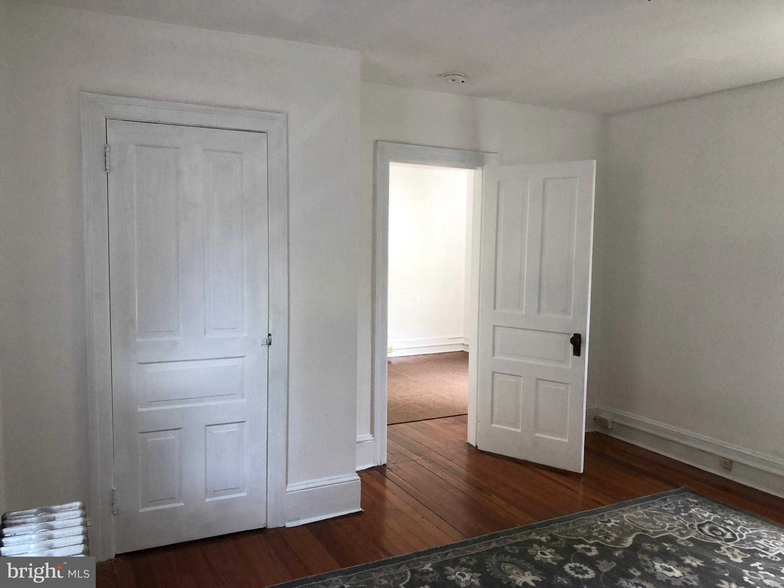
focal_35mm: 28
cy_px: 294
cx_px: 392
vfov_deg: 49.7
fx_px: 634
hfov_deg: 63.4
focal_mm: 3.99
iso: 40
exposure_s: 1/17
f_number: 1.8
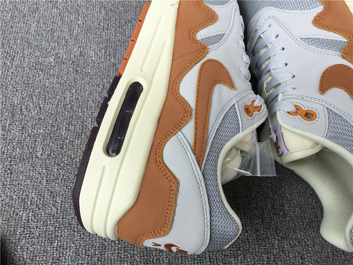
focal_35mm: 31
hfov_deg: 58.4
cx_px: 176
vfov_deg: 45.4
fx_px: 316
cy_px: 132
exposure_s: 1/445
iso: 25
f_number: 2.4
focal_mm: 3.3
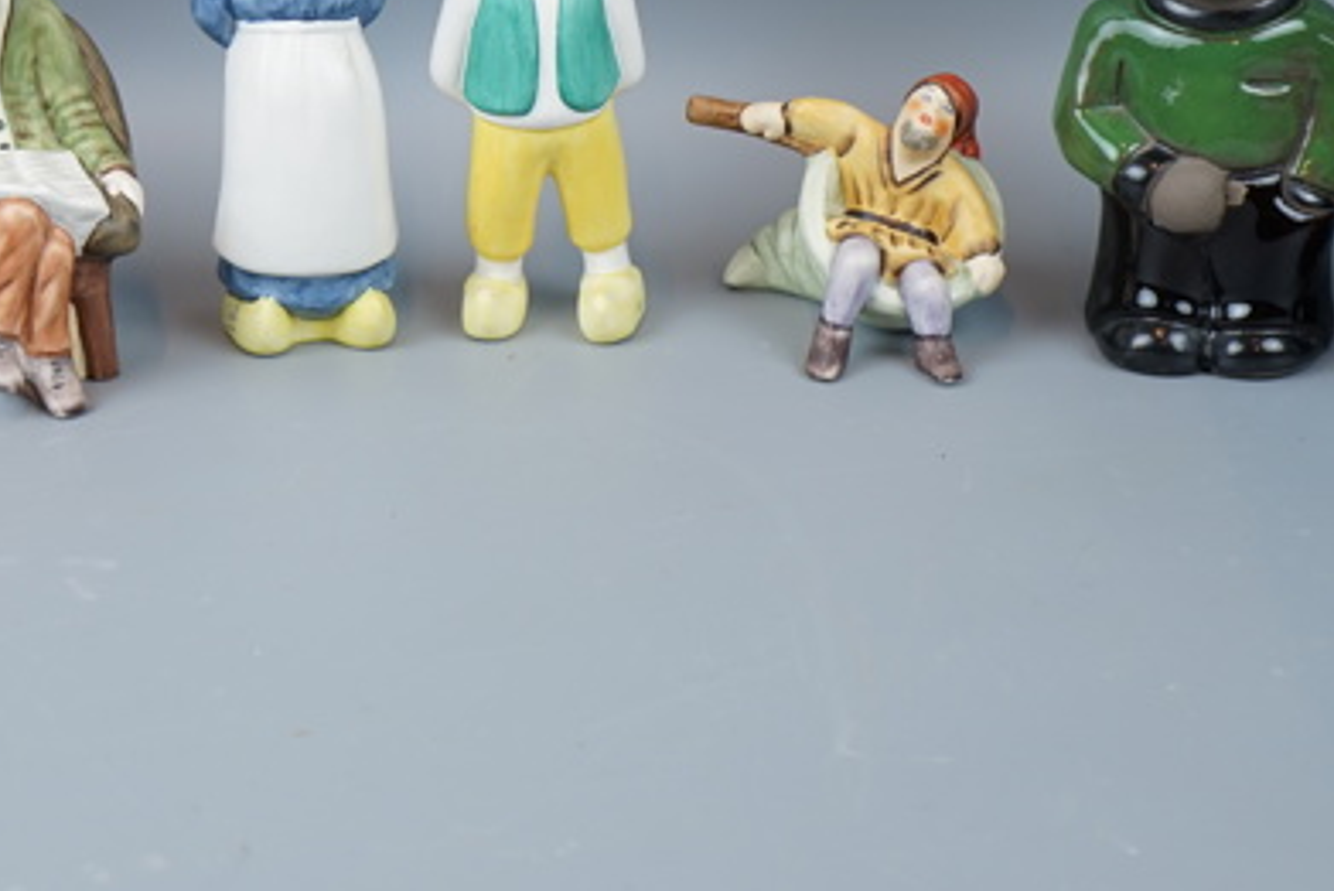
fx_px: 4263
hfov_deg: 17.7
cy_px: 14
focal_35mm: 115
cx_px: 416
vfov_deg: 11.8
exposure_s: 1/60
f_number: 4.5
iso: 125
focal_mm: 50
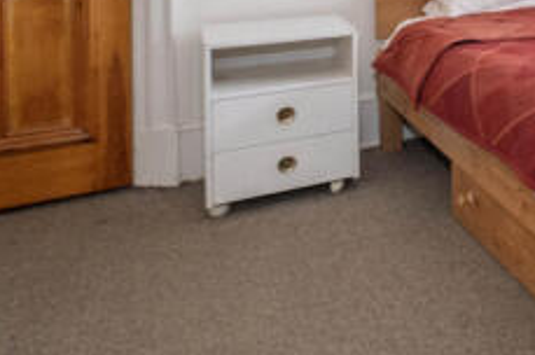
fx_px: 638
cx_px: 723
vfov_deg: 26.5
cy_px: -104
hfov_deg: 32.1
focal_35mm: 43
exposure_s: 1/50
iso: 400
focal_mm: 10
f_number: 5.6
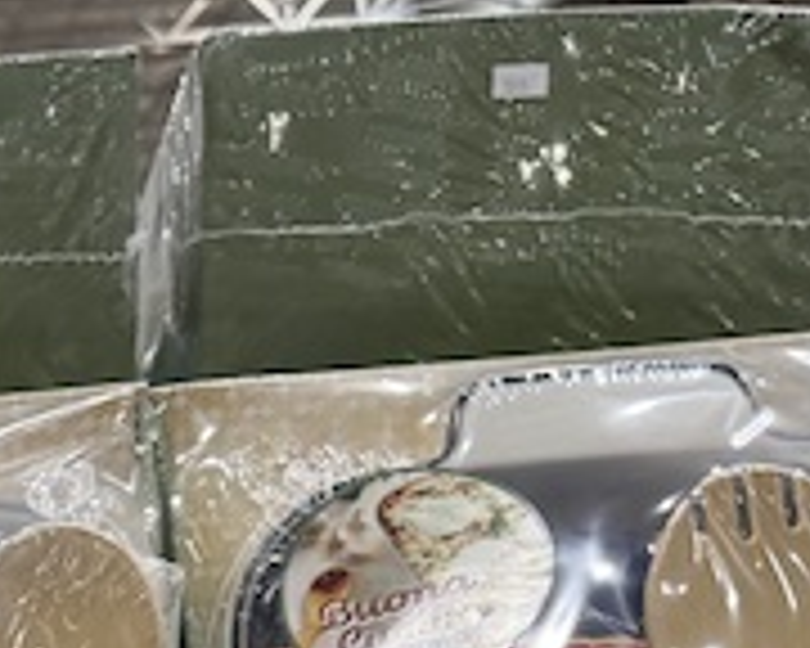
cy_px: 1208
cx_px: -724
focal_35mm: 117
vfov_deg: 12.0
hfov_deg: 14.2
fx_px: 2805
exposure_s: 1/121
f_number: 1.78
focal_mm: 6.76
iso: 160
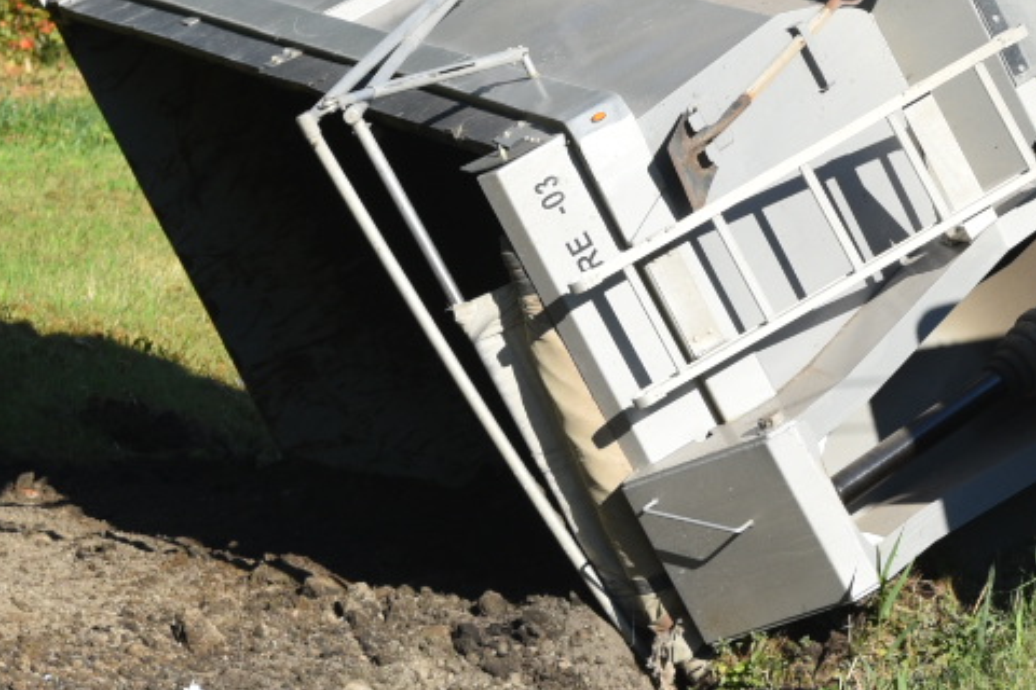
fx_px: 11654
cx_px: 1468
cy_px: 95
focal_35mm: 405
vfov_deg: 3.4
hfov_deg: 5.1
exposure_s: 1/400
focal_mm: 120
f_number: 9
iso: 320
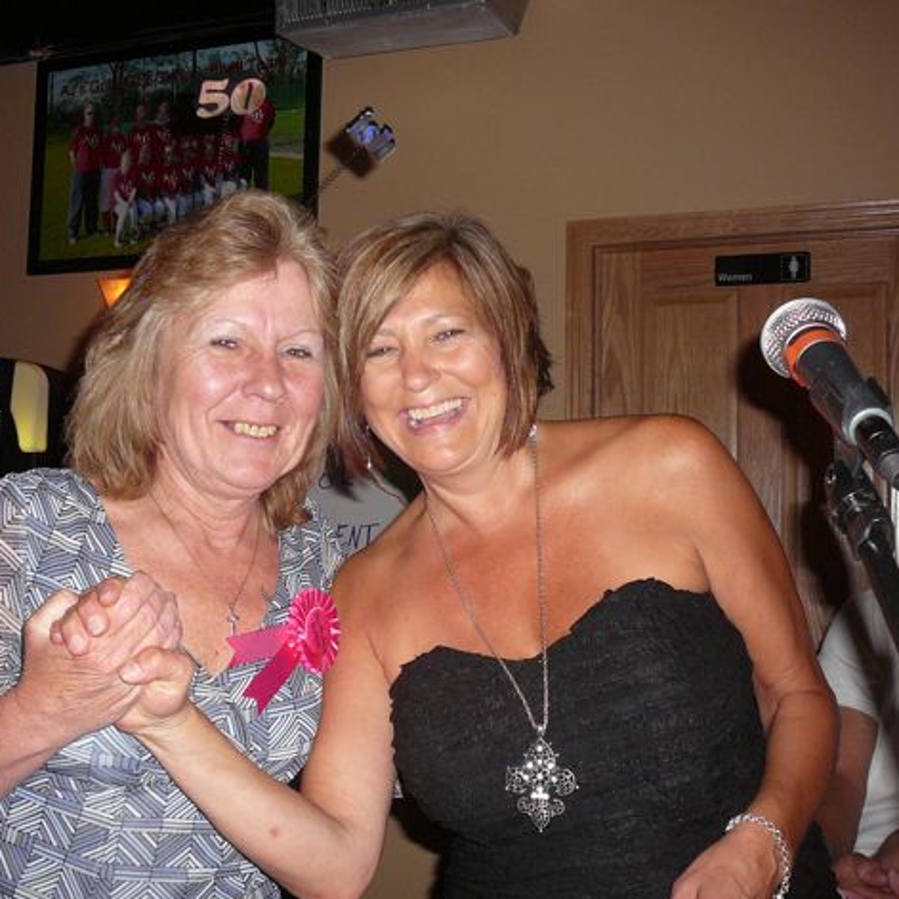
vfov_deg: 40.0
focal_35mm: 42
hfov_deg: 39.9
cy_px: 454
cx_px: 368
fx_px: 1234
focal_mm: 5.2
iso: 160
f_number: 2.8
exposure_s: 1/30
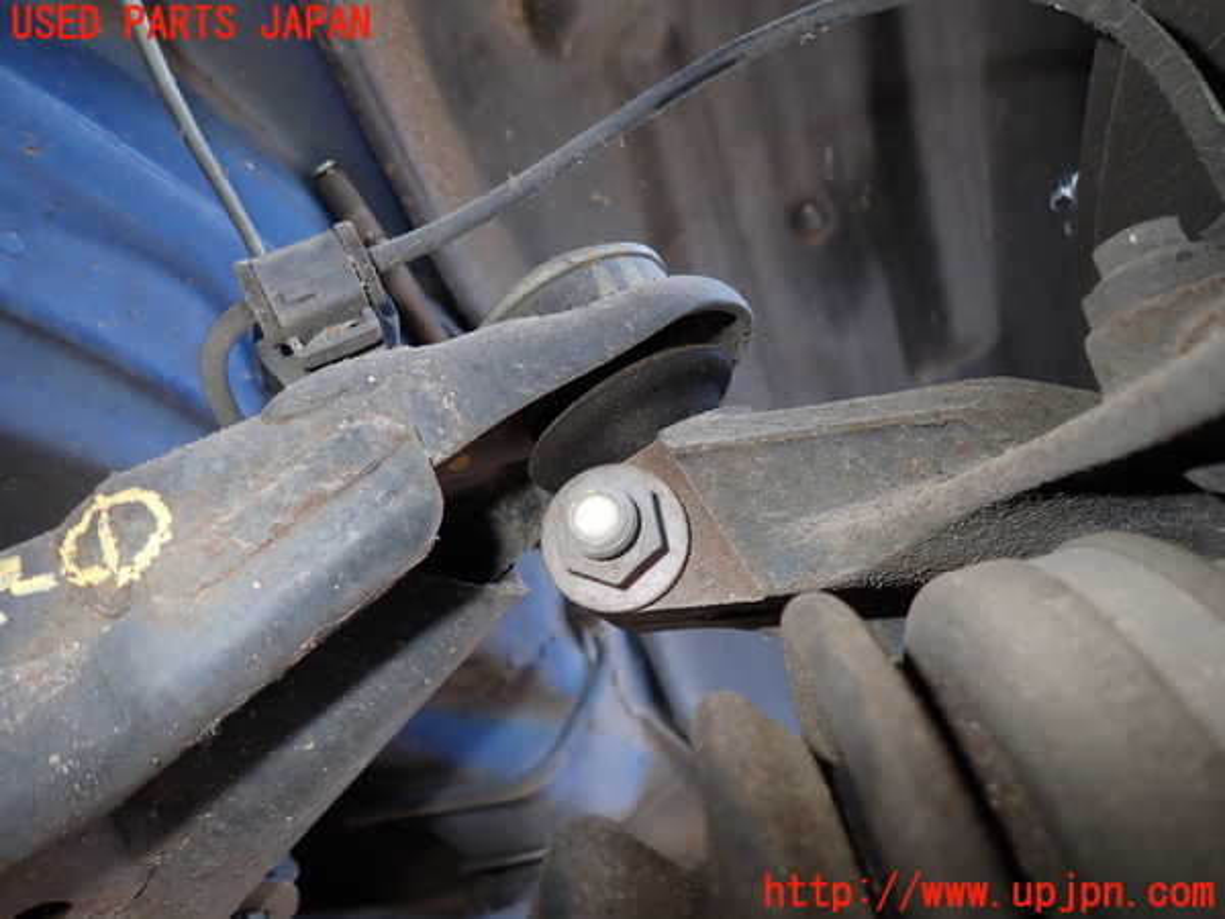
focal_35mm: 25
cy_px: 460
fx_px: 885
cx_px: 612
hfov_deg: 69.4
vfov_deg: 54.9
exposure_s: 1/30
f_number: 5.6
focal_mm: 4.5
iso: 125
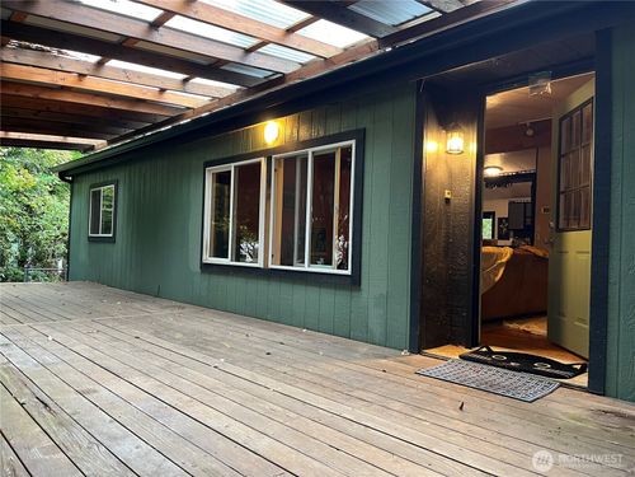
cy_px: 238
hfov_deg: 67.3
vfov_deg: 53.1
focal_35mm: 26
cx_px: 318
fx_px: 477
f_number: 1.6
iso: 320
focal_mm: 5.1
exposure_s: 1/60
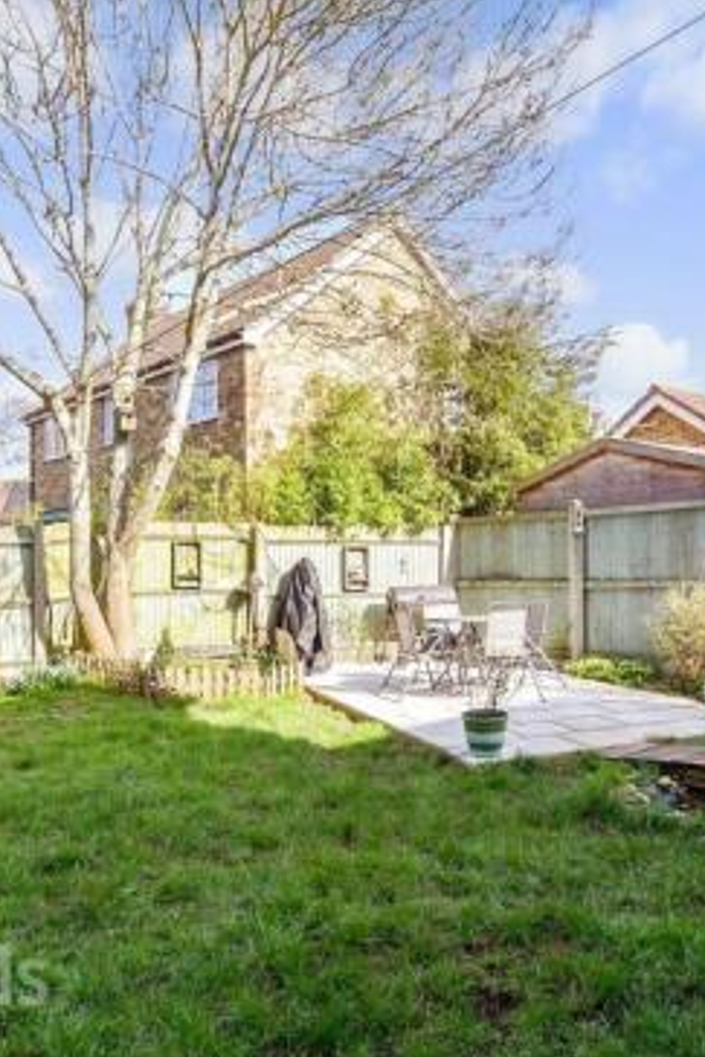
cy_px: 542
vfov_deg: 67.4
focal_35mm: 27
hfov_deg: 48.0
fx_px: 792
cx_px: 344
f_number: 8
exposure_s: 1/500
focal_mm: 10
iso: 320
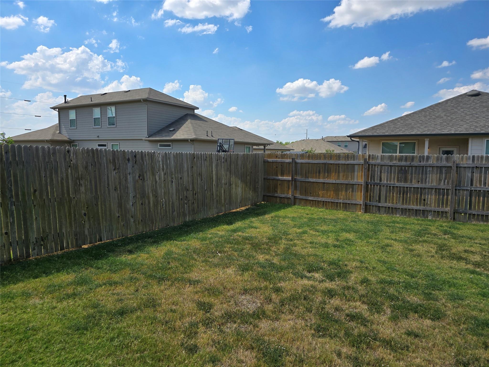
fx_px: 325
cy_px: 184
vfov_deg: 58.9
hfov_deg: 73.9
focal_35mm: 23
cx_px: 244
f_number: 1.7
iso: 12
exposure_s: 1/799
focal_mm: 6.3
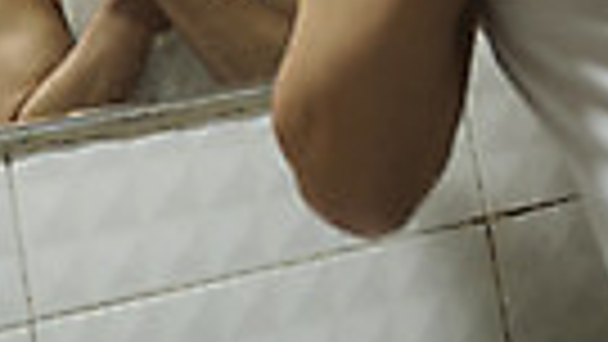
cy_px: -171
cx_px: 340
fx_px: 1758
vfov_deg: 10.7
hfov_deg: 19.6
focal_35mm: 109
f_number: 2
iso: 250
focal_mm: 35
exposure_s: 1/125
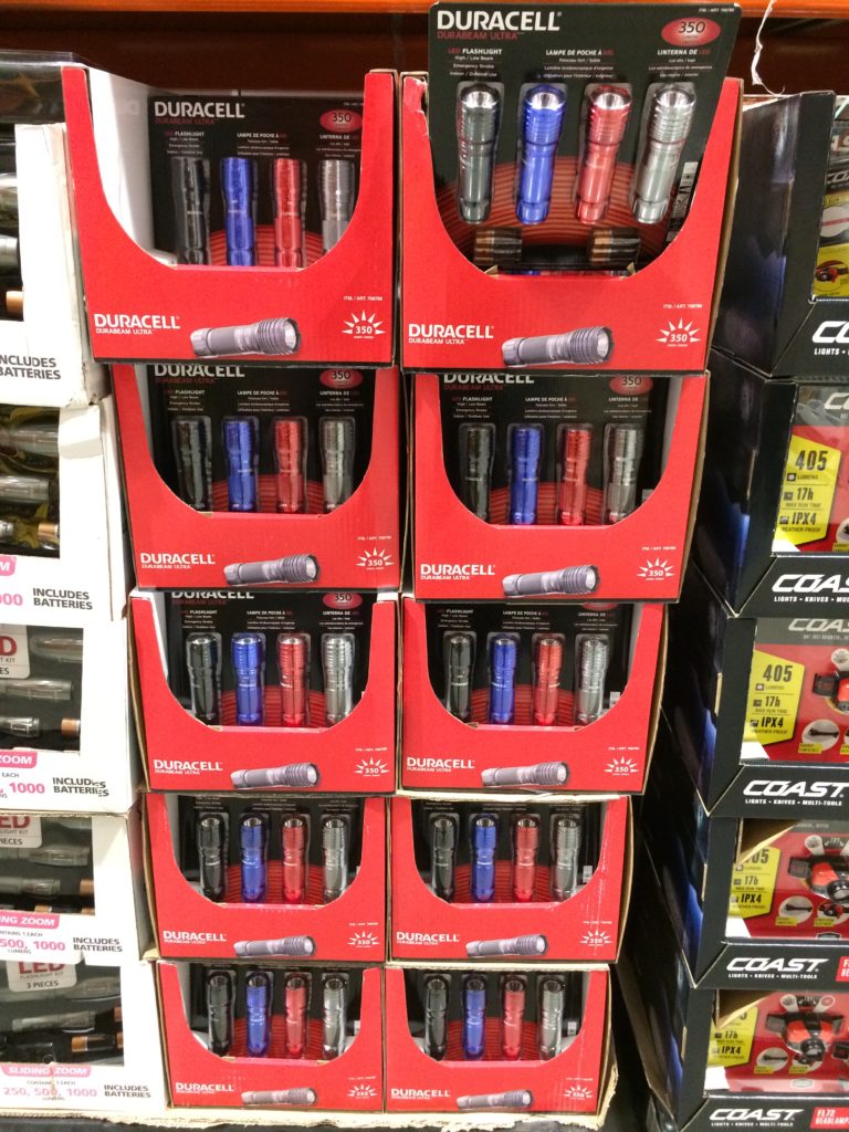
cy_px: 566
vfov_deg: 61.7
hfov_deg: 48.2
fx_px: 948
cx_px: 424
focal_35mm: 29
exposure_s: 1/17
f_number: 2.2
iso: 320
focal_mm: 4.15
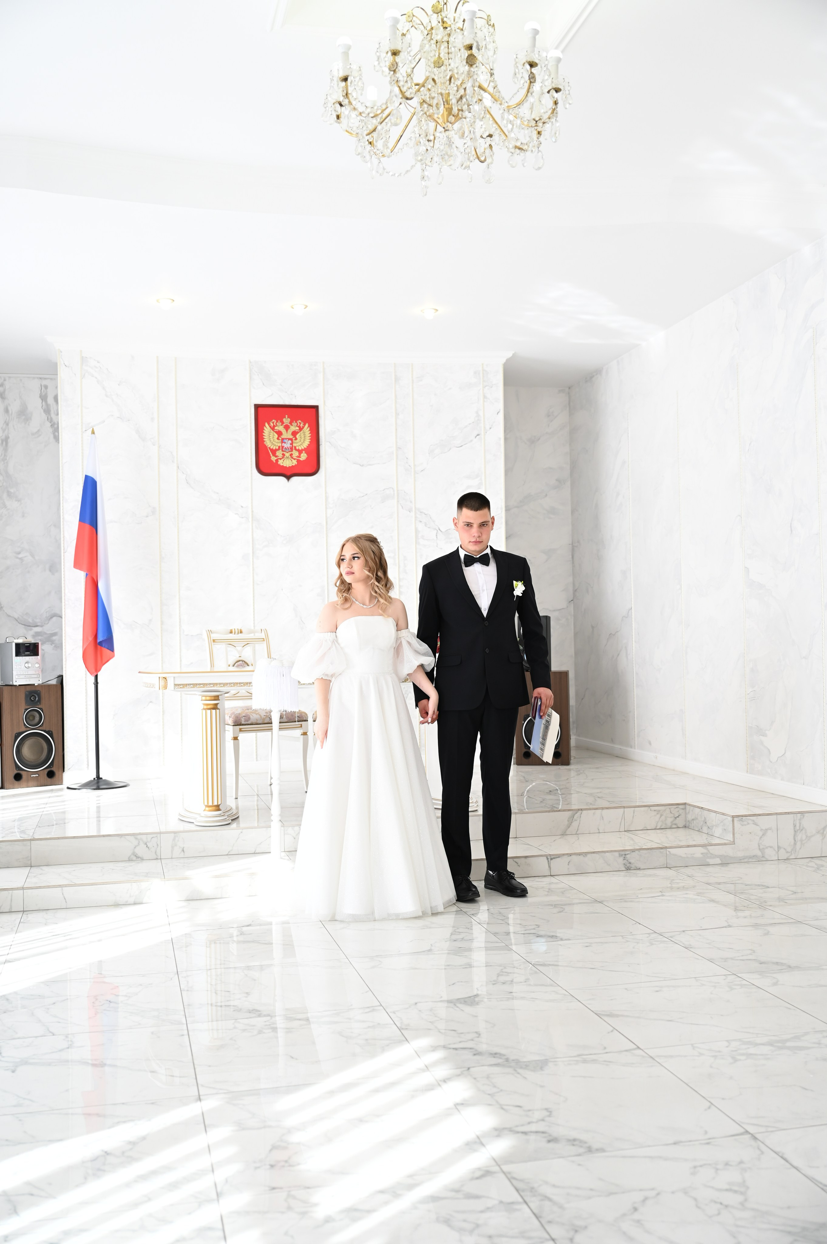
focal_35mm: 35
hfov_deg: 37.8
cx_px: 414
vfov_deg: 54.5
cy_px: 622
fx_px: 1208
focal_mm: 35
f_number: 3.2
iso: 160
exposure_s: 1/160
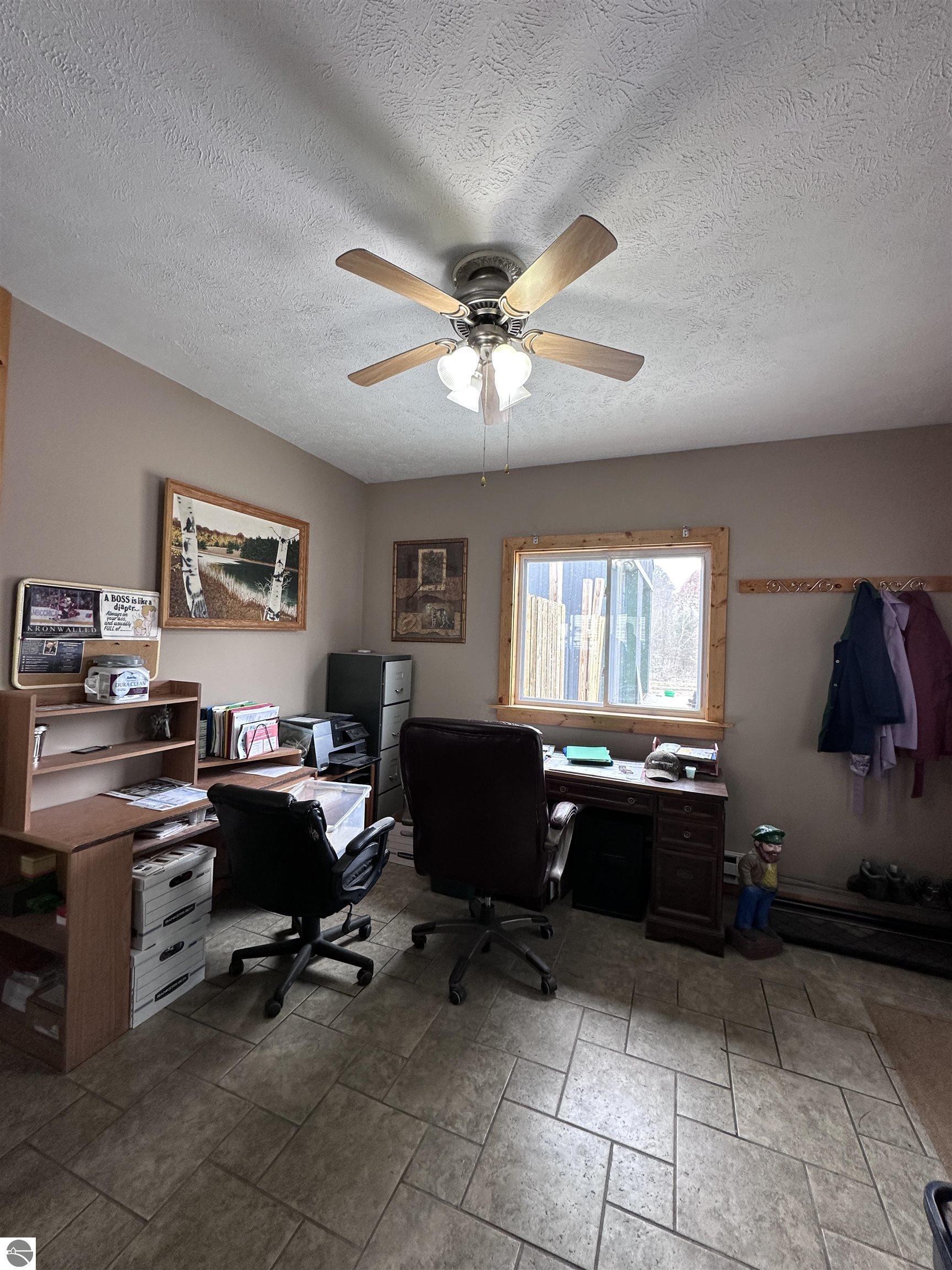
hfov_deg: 85.7
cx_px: 476
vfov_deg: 102.1
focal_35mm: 14
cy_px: 635
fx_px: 513
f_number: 2.2
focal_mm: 2.22
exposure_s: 1/120
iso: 200
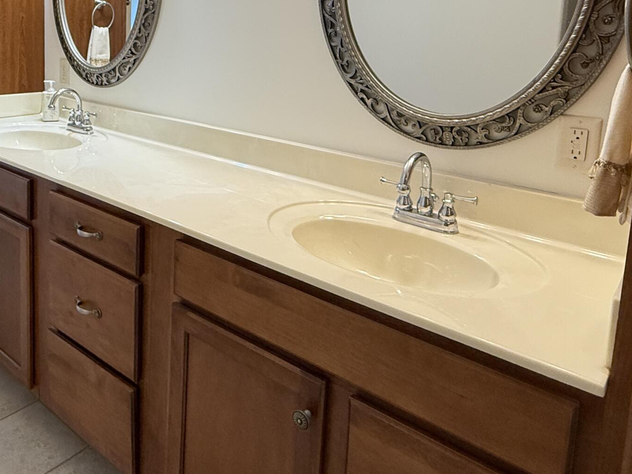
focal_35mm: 31
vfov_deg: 43.3
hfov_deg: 56.7
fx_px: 566
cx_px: 197
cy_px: 92
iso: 250
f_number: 2.2
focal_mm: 2.22
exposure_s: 1/120
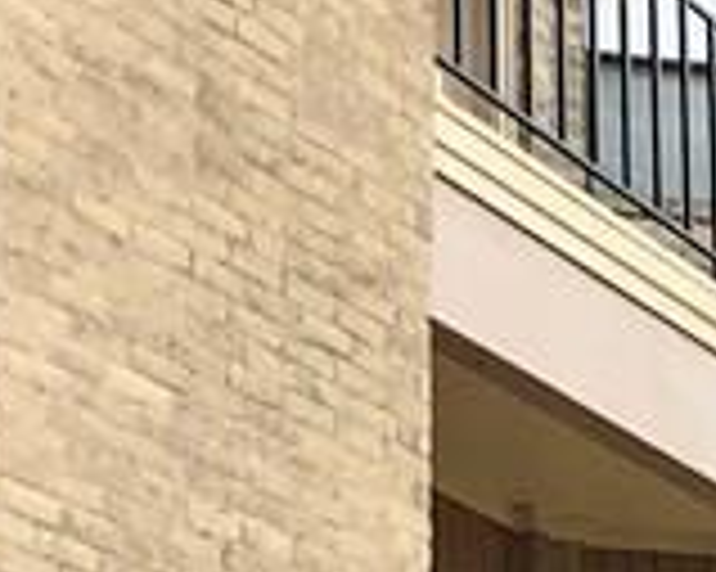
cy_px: 694
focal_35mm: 176
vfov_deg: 8.7
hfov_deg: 10.6
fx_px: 3727
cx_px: 1018
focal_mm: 3.99
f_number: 1.8
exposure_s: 1/3472
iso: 25
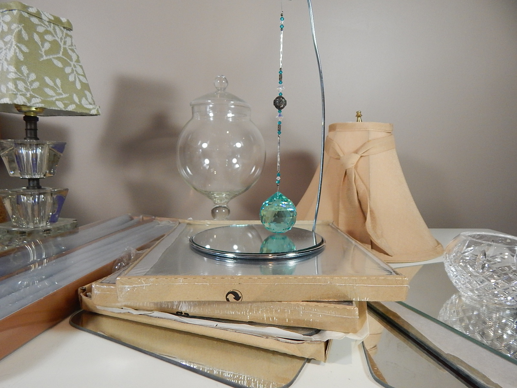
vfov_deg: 61.1
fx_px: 329
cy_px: 194
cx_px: 258
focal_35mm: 22
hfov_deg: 76.4
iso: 400
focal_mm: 4
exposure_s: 1/160
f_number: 3
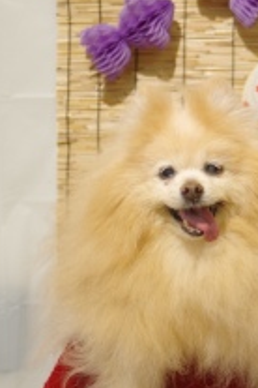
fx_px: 1559
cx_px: 193
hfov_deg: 9.4
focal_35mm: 145
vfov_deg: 14.1
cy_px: 231
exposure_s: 1/100
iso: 320
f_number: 2.8
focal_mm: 50
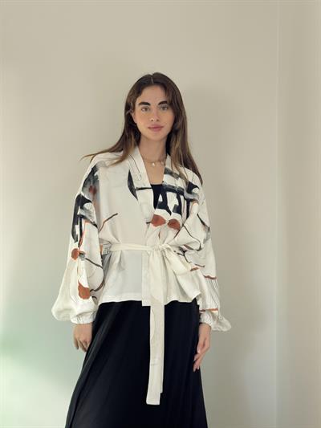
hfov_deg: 30.3
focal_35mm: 48
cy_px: 214
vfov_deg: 39.6
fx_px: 593
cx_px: 160
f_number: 1.78
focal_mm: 6.76
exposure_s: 1/60
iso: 100
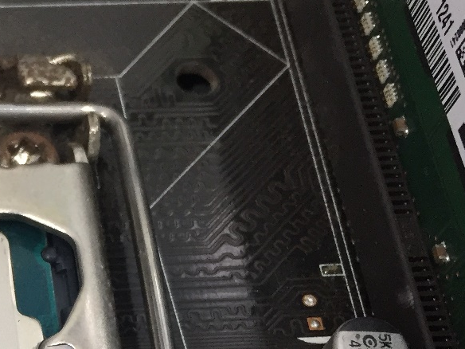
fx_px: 1088
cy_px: 410
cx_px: -165
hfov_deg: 21.5
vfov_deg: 17.4
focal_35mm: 81
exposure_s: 1/33
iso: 125
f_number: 2.2
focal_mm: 4.15
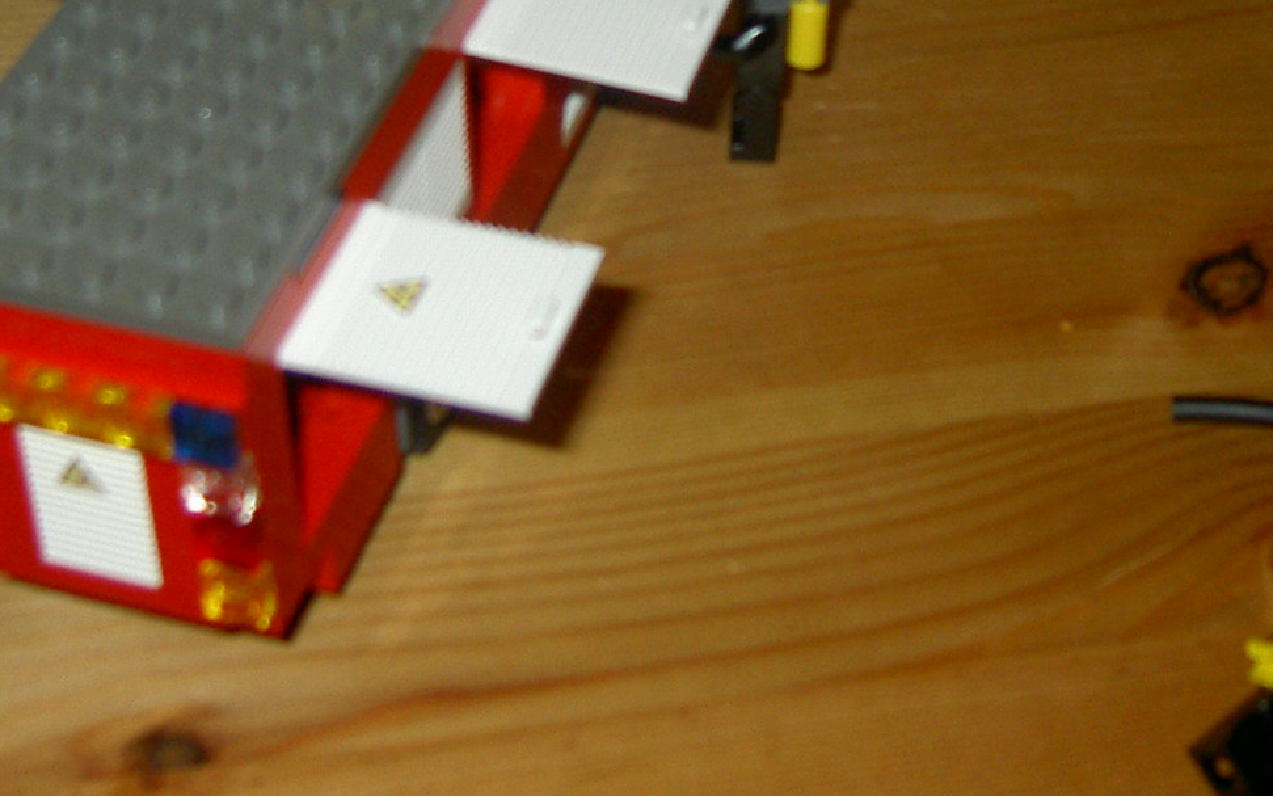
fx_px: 2637
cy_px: 39
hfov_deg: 27.1
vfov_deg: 16.9
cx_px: 721
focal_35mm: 76
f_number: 2.8
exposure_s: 1/60
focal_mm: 5.6
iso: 100
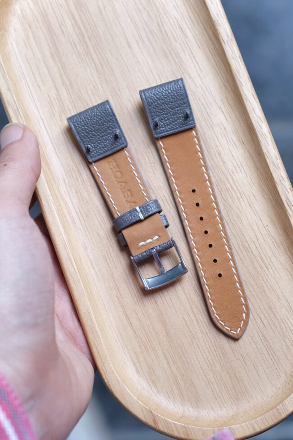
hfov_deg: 15.2
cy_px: 220
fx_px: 1099
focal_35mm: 90
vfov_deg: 22.6
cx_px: 146
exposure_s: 1/100
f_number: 5.6
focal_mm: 60
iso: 1600
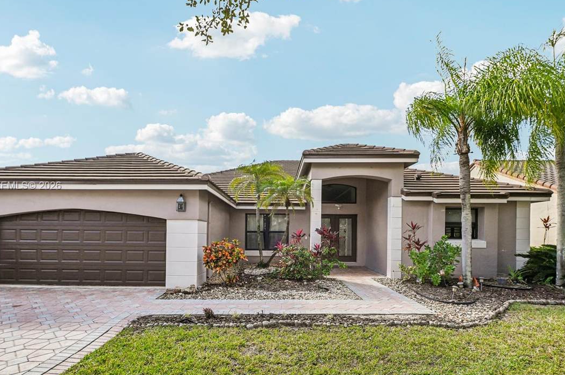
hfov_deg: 93.3
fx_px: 266
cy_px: 186
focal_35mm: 17
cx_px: 271
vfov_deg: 70.3
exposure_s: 1/200
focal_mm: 14
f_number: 6.3
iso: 100
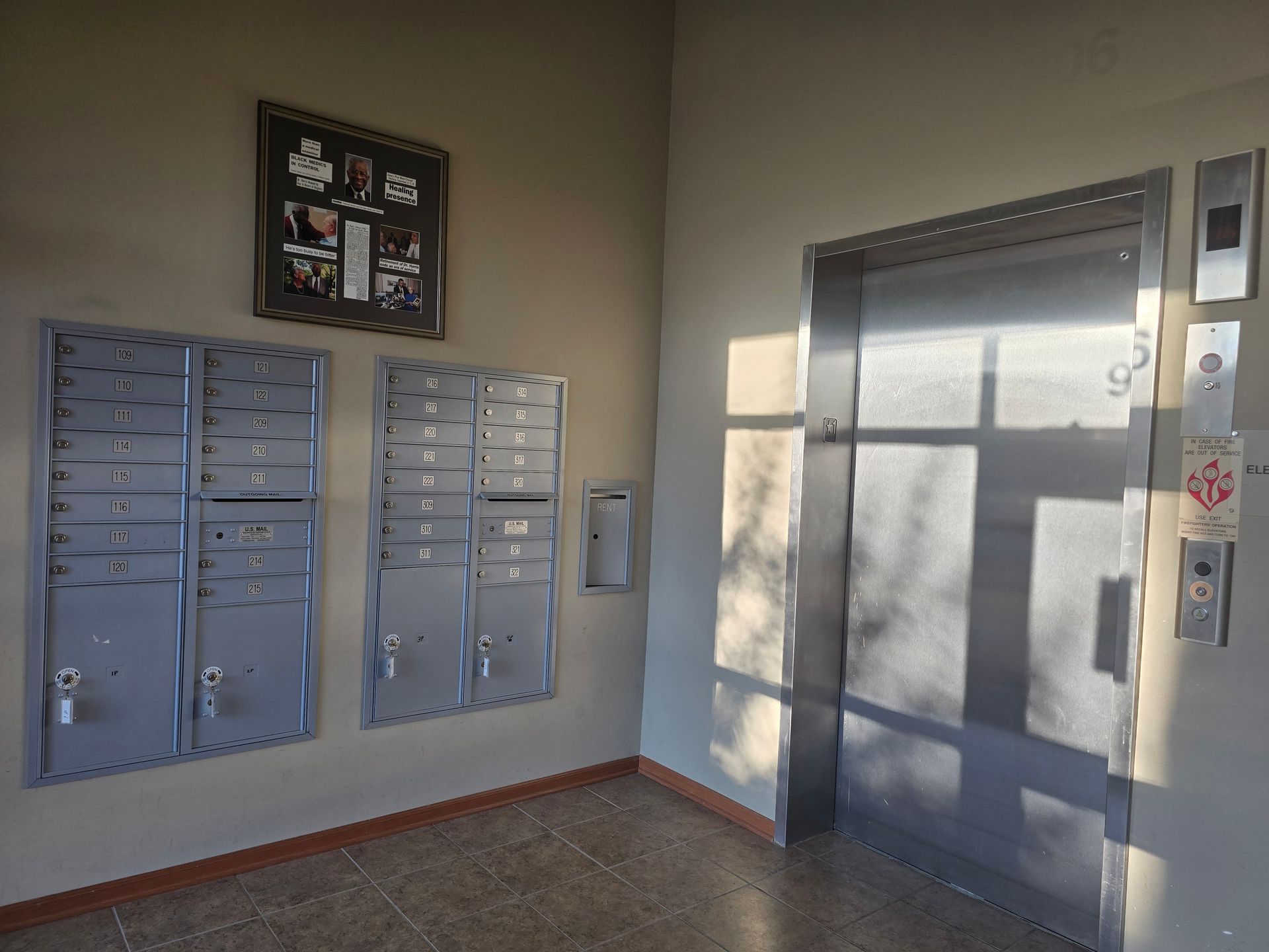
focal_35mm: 23
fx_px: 843
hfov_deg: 73.9
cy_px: 476
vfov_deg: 58.9
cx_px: 634
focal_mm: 6.3
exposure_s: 1/180
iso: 50
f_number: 1.7
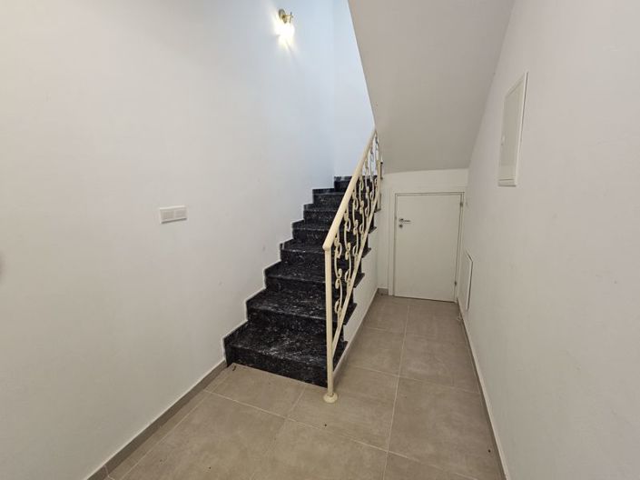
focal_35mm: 13
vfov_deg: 89.9
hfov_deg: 106.2
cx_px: 320
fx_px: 240
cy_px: 240
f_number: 2.2
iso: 200
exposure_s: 1/50
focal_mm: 2.2
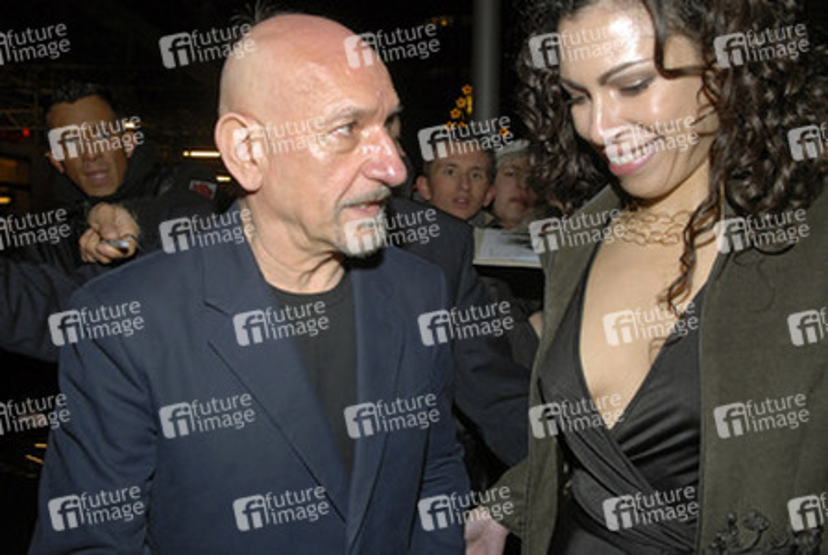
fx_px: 691
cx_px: 414
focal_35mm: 30
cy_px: 278
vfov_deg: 43.7
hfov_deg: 61.9
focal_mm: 20
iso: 400
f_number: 5.6
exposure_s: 1/60
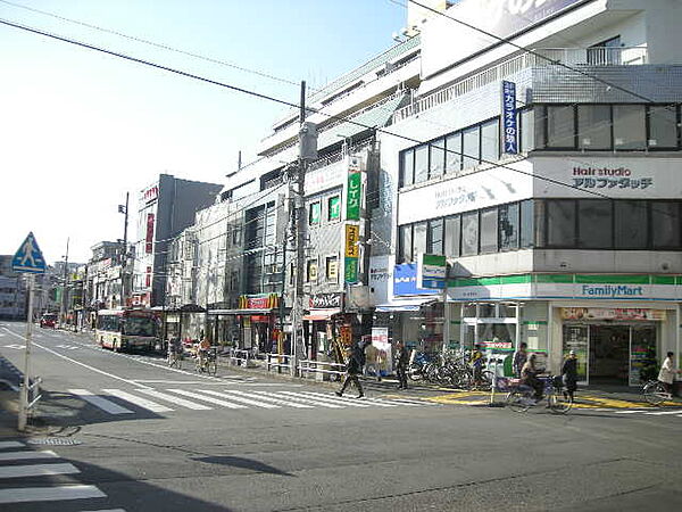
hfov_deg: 52.6
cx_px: 341
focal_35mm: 35
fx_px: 690
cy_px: 256
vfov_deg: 40.7
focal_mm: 5.7
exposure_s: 1/134
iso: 50
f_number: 5.7
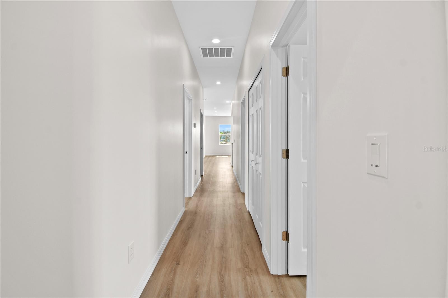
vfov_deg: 77.3
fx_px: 187
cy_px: 149
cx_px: 224
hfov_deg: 100.4
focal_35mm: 15
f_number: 7.1
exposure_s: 1/13
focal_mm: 10
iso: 100
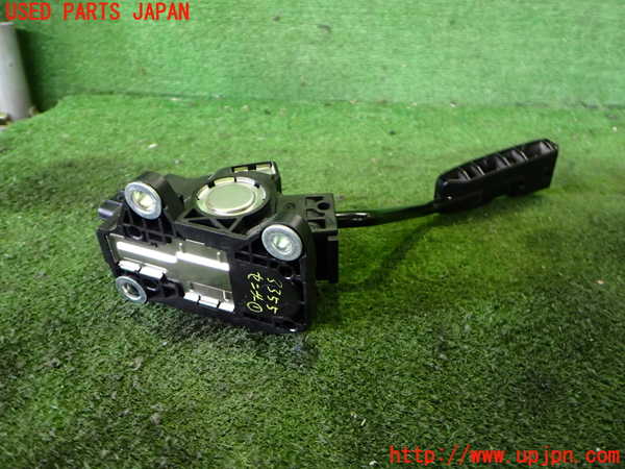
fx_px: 542
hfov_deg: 60.0
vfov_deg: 46.8
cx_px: 312
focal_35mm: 30
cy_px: 234
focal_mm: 5.4
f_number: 2.3
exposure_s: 1/60
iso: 800
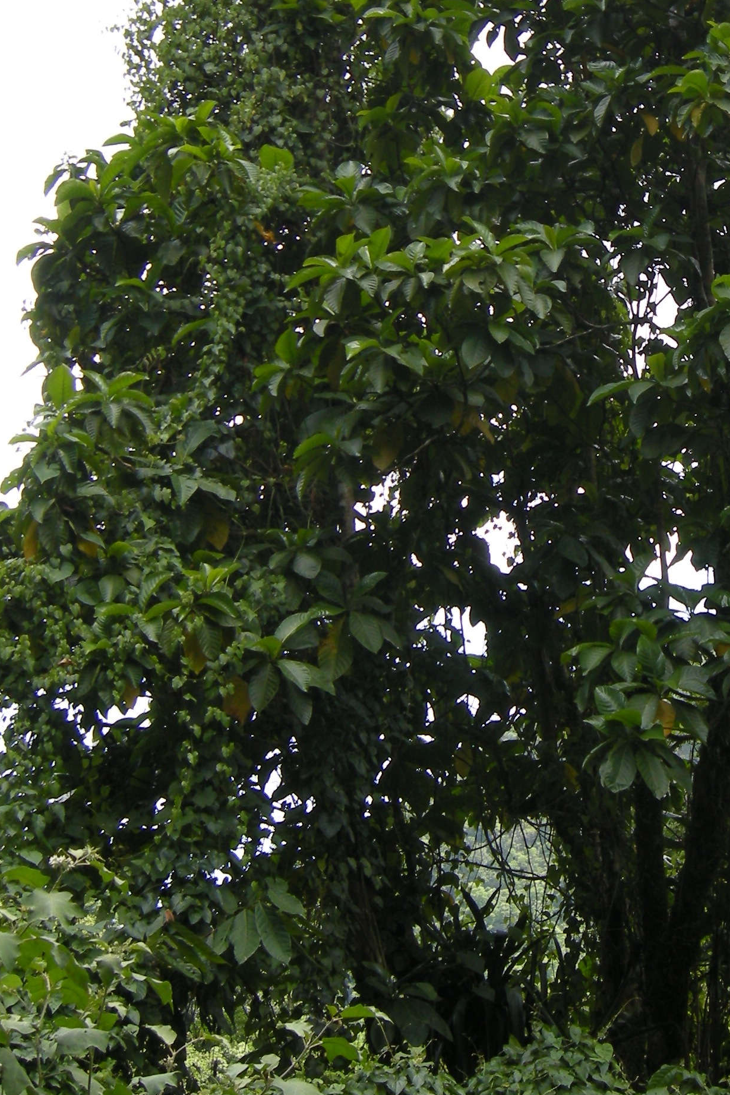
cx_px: 665
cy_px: 337
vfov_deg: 25.5
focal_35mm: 79
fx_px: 2402
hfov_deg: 17.0
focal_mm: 7.5
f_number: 3.8
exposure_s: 1/150
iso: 64
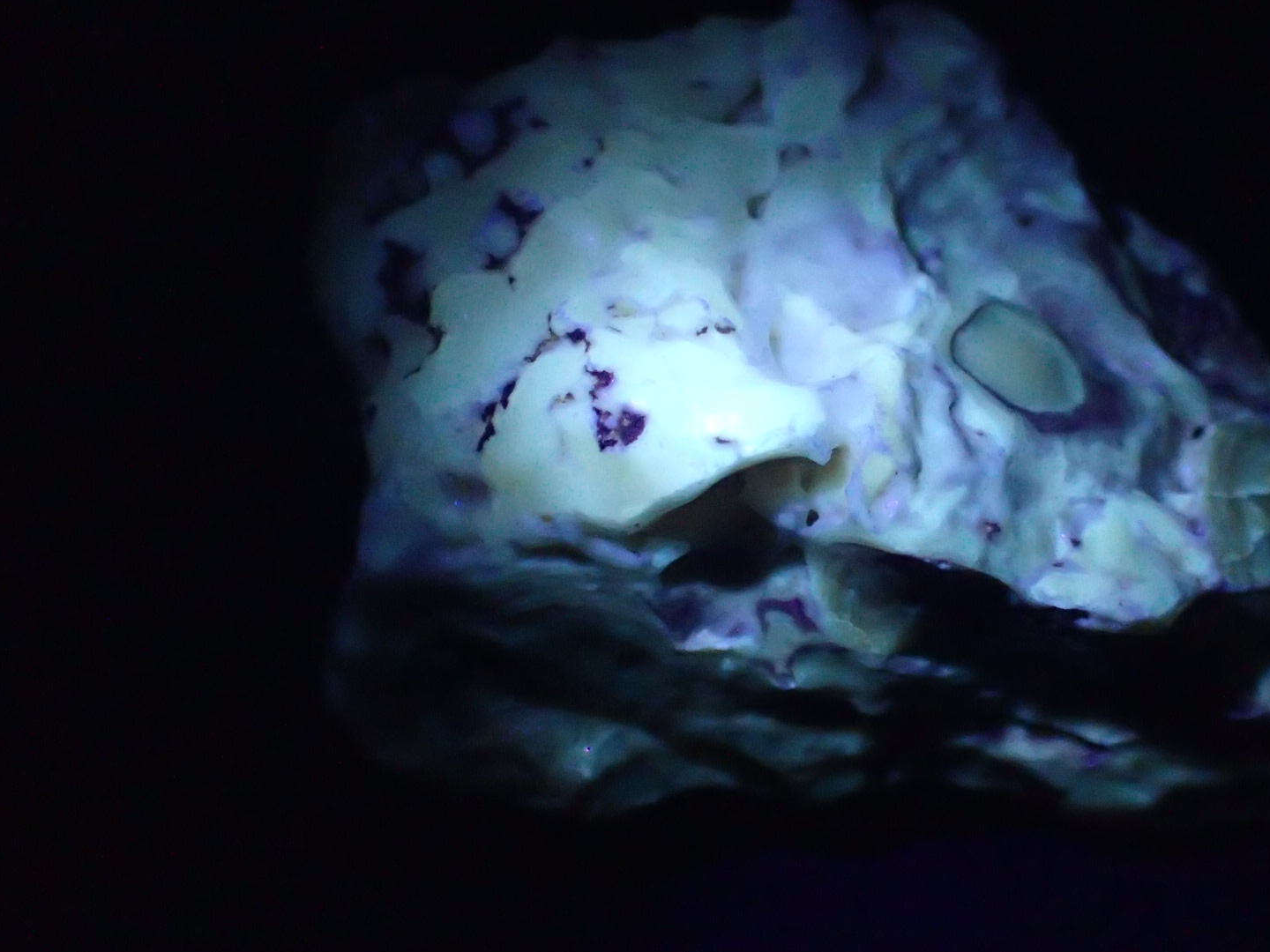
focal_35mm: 40
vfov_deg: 35.9
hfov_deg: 46.1
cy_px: 422
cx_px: 844
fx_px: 1468
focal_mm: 5.5
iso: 1600
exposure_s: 1/20
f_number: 2.3
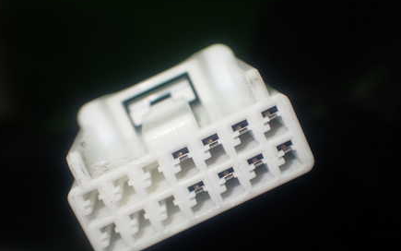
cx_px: 219
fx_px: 656
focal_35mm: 60
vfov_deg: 21.6
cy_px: 158
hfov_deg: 34.0
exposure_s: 1/80
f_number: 2.8
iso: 125
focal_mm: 7.31
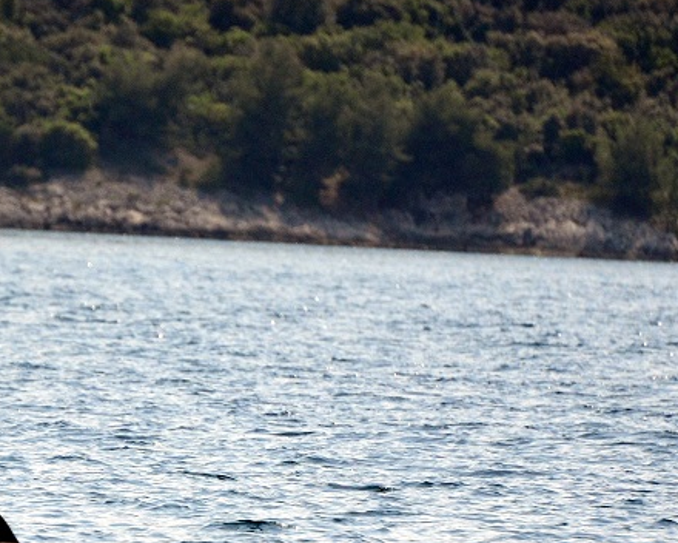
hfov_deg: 2.0
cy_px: 487
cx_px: 166
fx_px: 19203
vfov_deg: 1.6
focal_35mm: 957
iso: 800
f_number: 5.6
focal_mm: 300
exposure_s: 1/5000
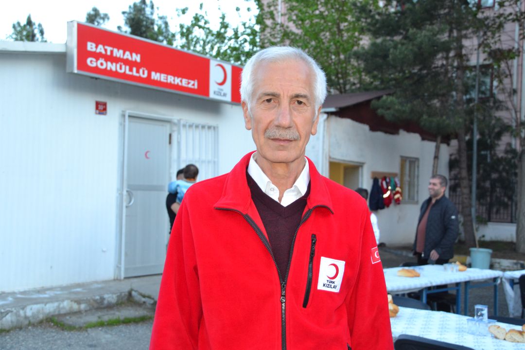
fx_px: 678
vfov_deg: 28.9
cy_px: 175
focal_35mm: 46
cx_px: 262
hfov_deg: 42.3
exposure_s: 1/60
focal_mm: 31
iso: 1000
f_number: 4
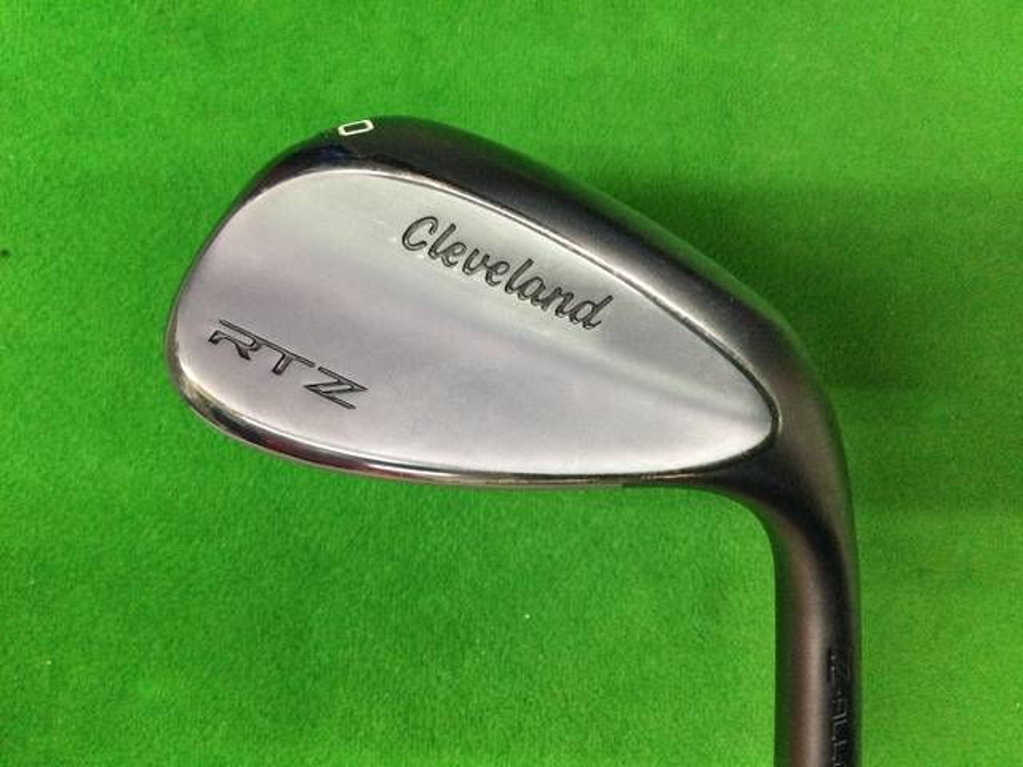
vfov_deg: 45.4
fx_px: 916
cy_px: 384
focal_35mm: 31
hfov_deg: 58.4
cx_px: 512
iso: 125
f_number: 2.4
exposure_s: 1/30
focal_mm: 3.3
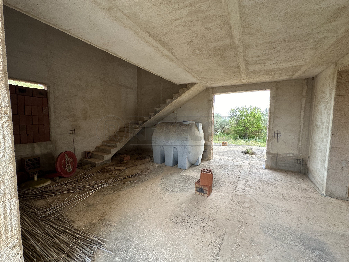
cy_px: 131
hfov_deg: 102.1
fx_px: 141
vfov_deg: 85.7
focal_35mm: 14
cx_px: 174
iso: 64
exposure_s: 1/99
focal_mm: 2.22
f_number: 2.2
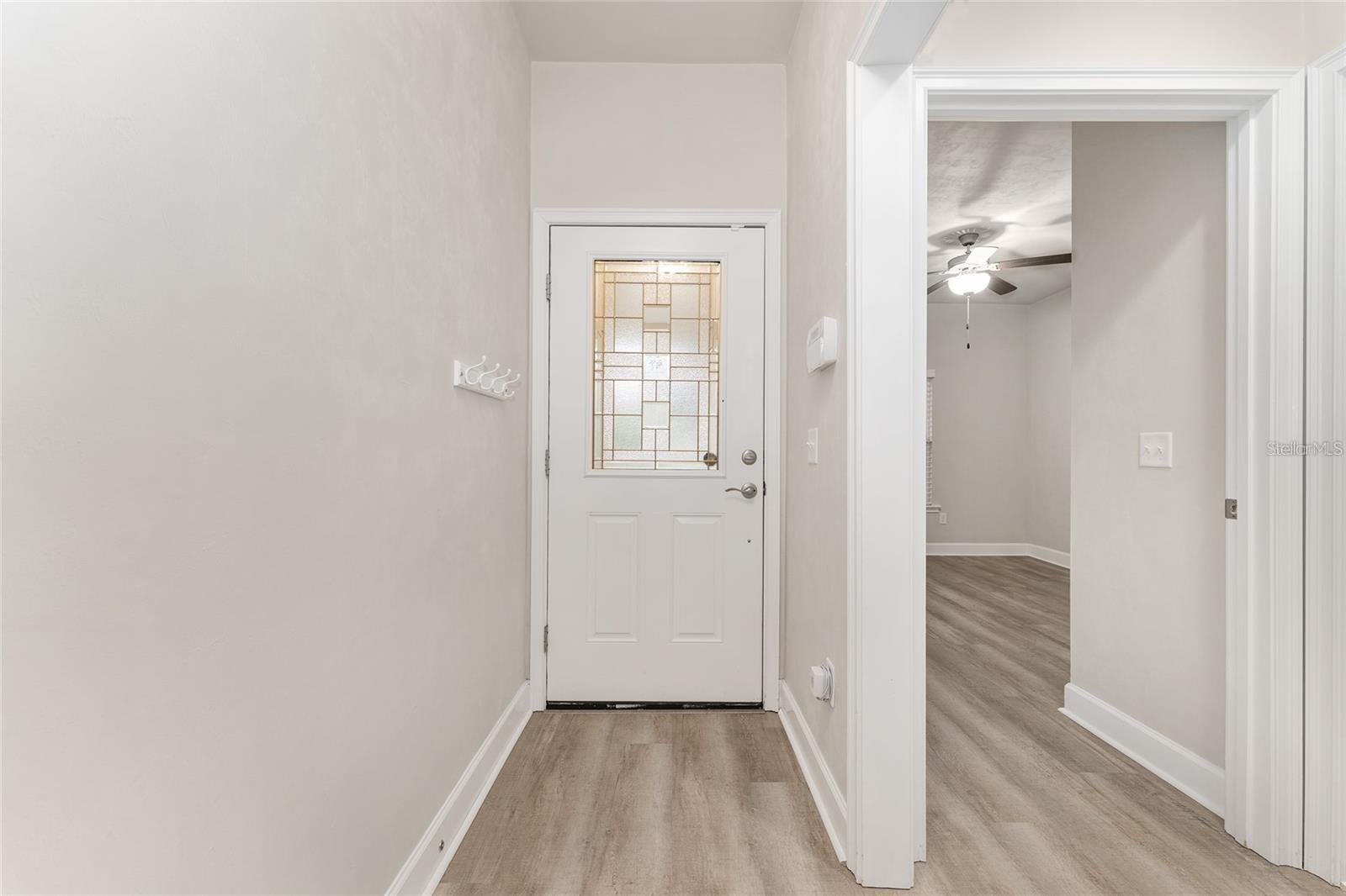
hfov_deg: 104.3
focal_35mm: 14
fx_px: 523
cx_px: 673
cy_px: 448
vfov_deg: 81.2
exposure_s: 1/3
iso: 320
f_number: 7.1
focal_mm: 14
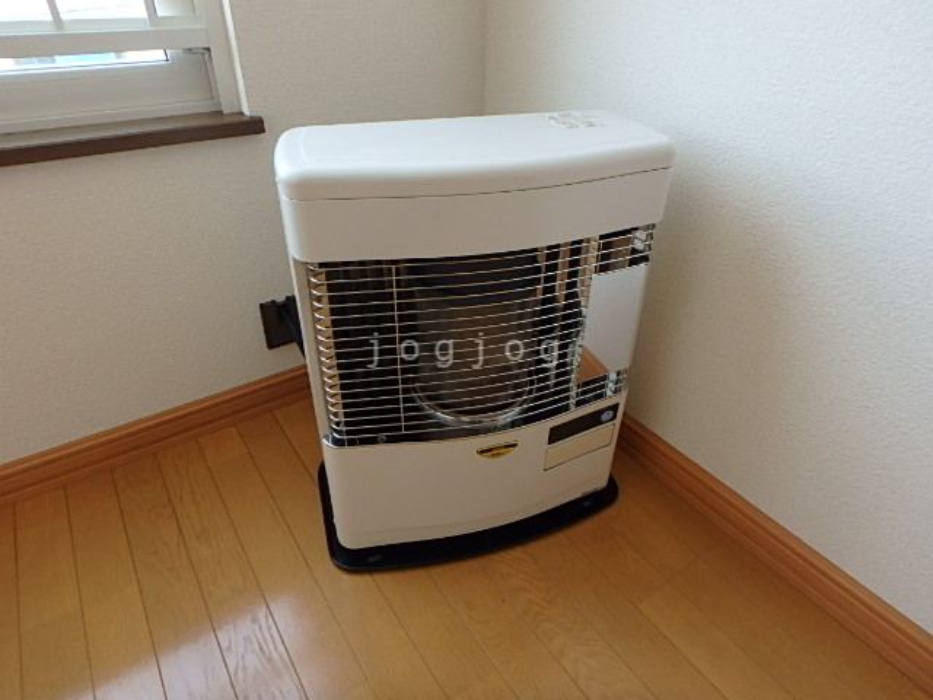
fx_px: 566
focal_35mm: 21
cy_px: 350
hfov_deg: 79.0
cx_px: 466
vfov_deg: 63.4
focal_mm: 3.7
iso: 160
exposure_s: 1/60
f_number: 3.5
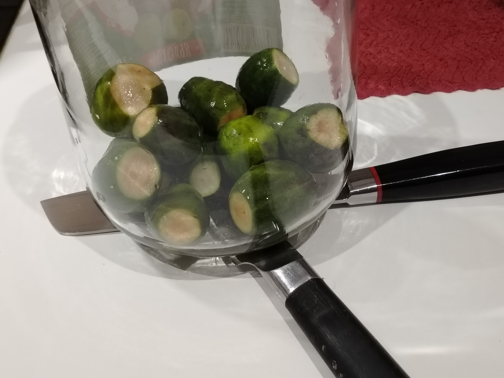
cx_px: 252
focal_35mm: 48
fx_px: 699
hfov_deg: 39.7
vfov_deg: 30.3
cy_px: 189
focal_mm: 5.25
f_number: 1.75
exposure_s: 1/33.3
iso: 791
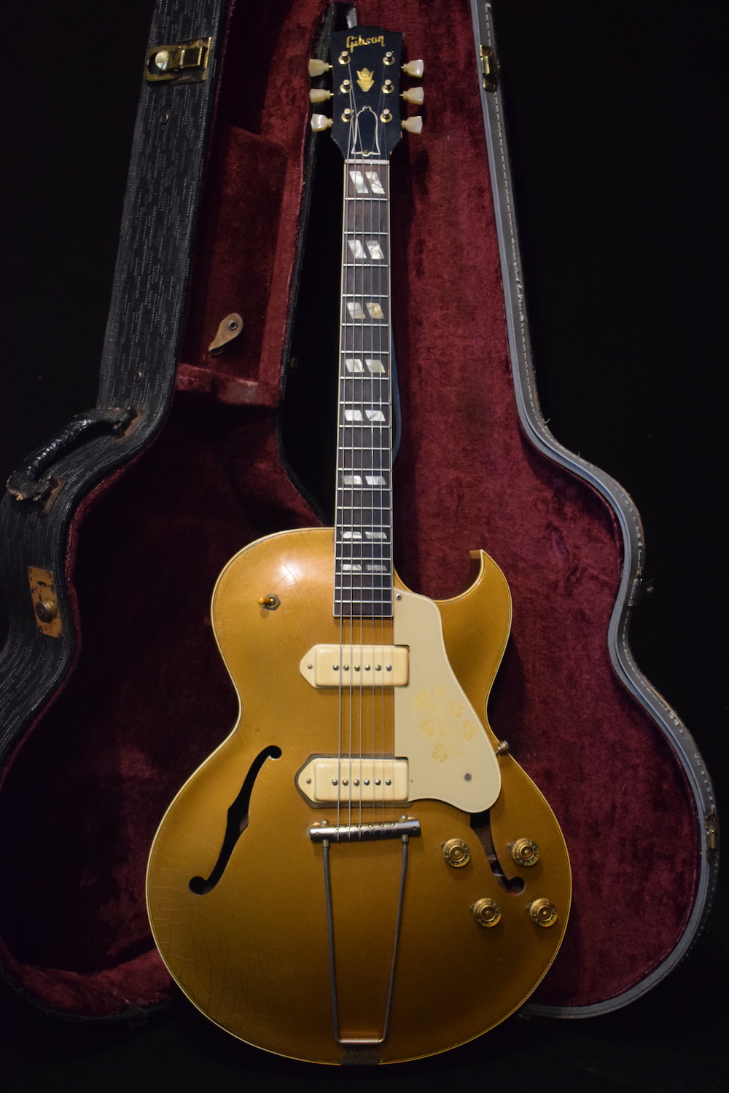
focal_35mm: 45
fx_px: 1367
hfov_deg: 29.9
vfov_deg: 43.6
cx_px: 364
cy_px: 546
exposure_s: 1/60
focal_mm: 30
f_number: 4.2
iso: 3200
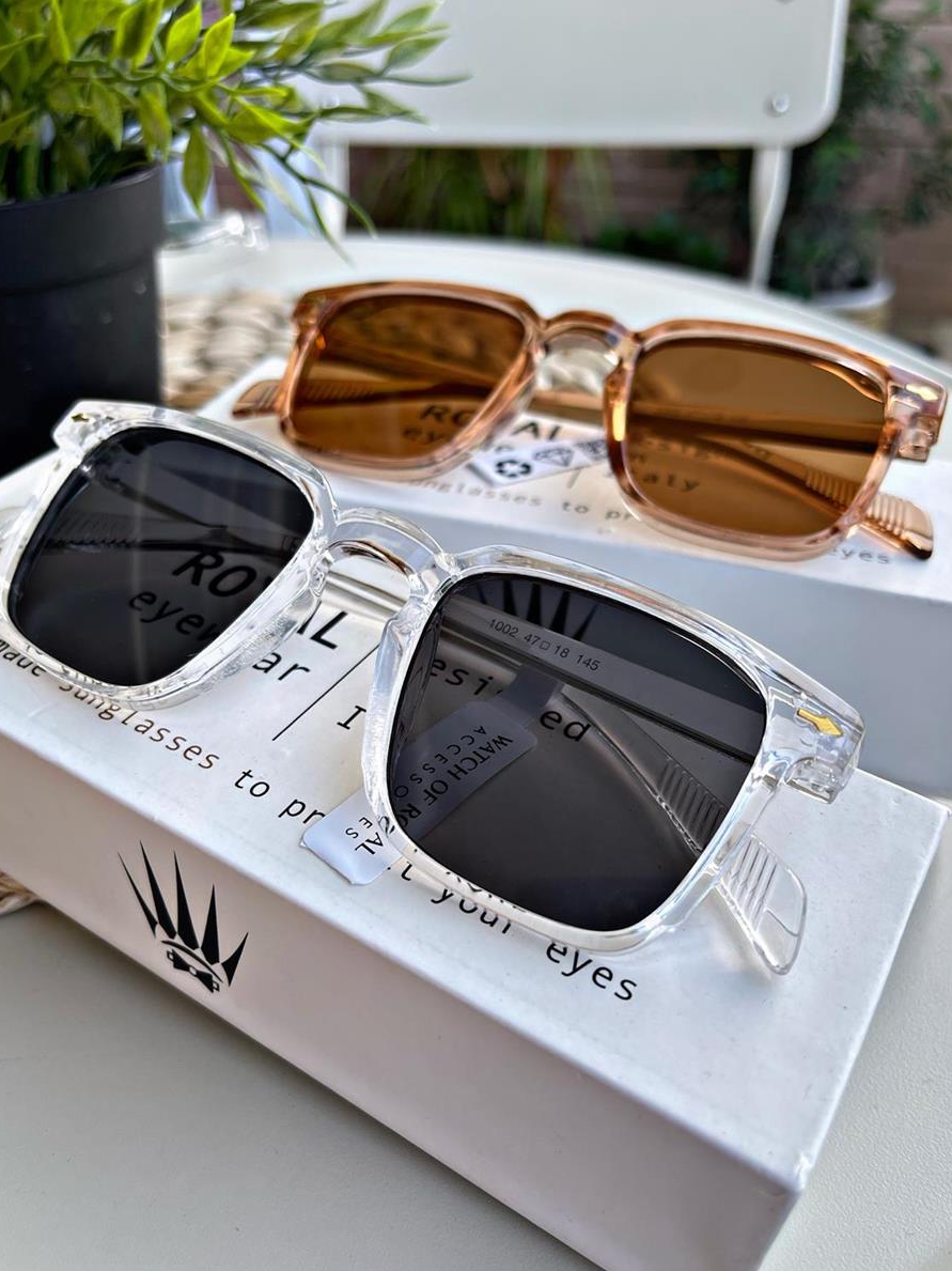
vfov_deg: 63.5
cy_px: 649
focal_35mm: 28
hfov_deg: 49.7
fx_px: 1027
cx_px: 485
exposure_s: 1/450
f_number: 1.6
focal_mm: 5.1
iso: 32
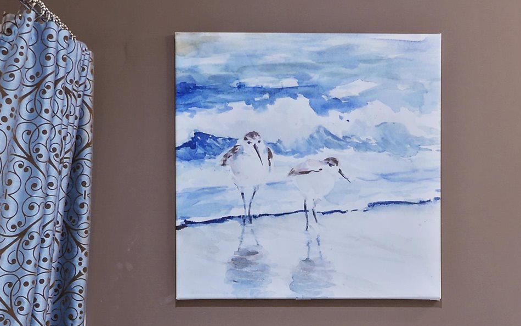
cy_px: 298
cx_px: 325
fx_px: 682
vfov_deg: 26.0
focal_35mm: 48
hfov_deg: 41.5
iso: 400
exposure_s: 1/3
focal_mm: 7
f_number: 4
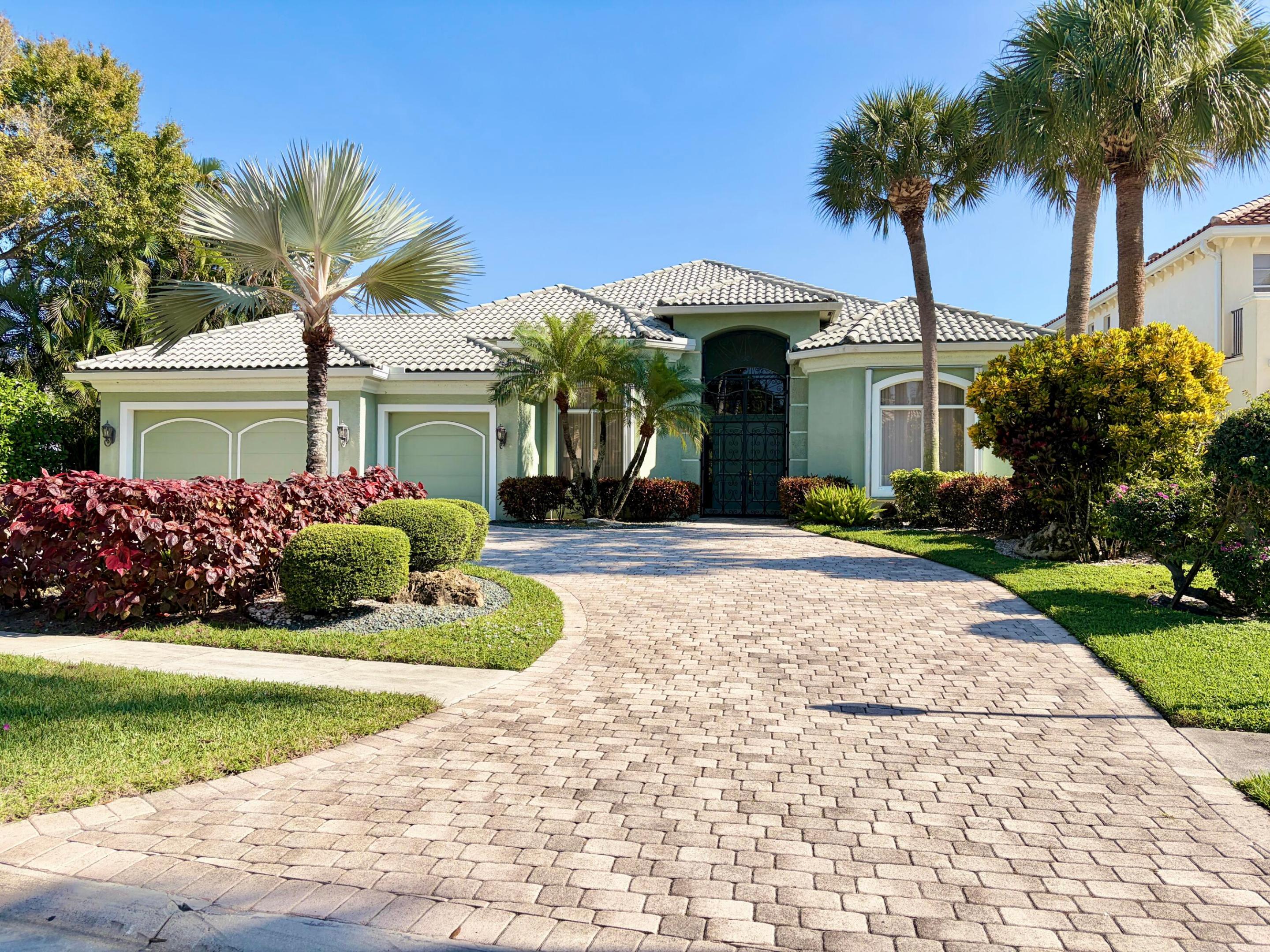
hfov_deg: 67.3
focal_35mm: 26
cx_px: 635
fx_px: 954
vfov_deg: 53.1
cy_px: 476
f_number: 1.6
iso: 50
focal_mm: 5.96
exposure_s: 1/3279
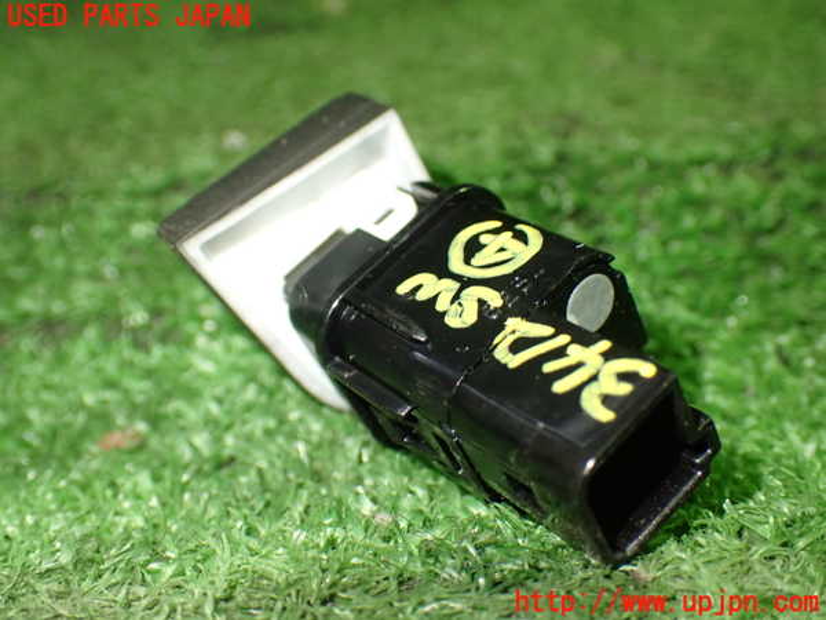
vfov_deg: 32.9
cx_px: 413
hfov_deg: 42.9
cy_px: 310
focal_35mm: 44
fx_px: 1050
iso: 800
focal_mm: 7.84
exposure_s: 1/60
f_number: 2.9
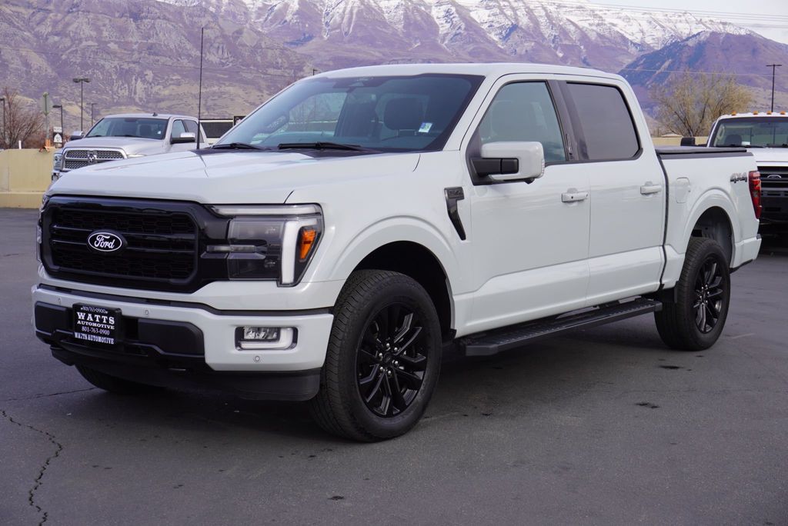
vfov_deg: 25.1
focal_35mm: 54
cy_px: 263
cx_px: 394
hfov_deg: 36.9
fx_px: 1183
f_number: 9
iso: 100
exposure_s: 1/100
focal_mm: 36
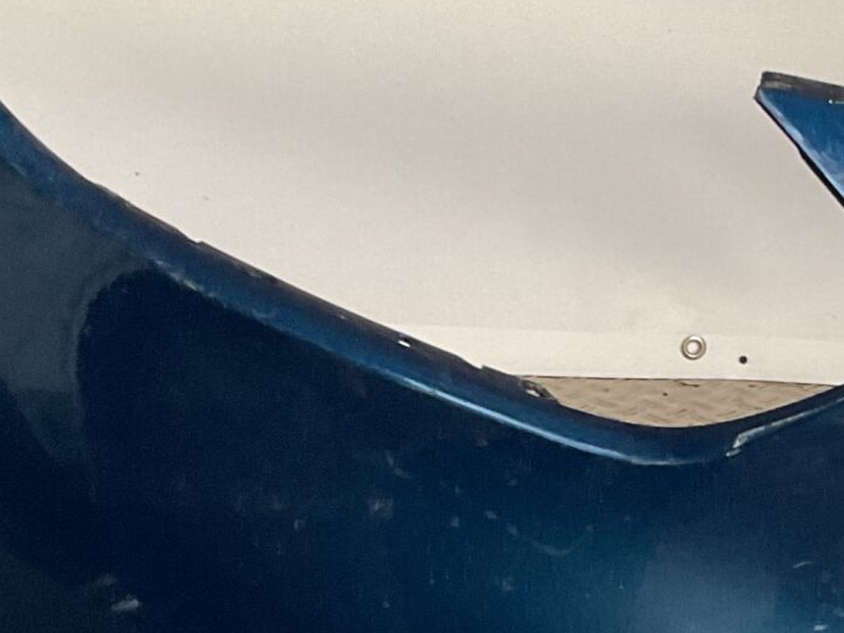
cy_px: 620
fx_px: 2560
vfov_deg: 13.9
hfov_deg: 18.2
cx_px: 852
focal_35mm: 105
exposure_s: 1/50
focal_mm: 3
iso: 100
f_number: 1.8
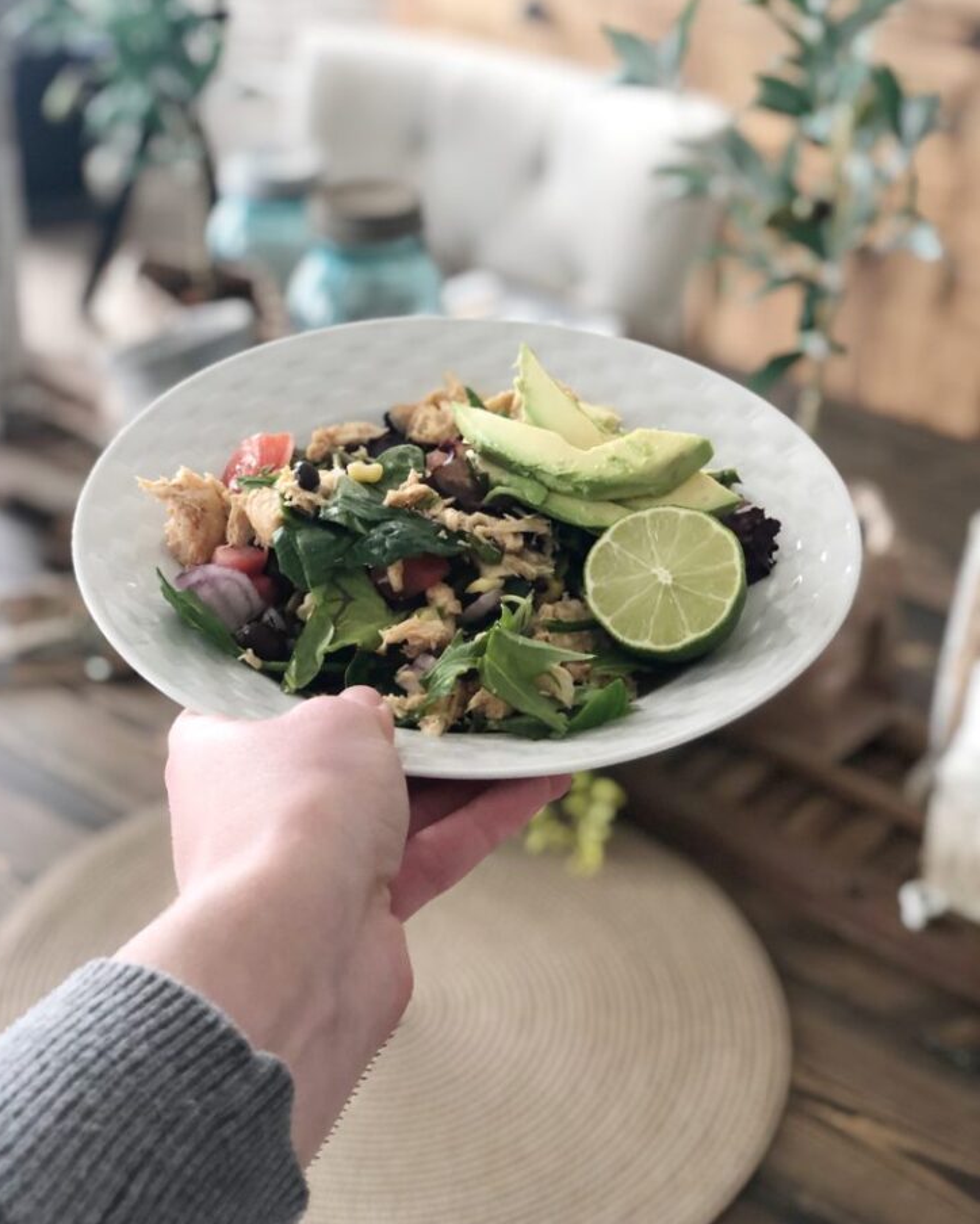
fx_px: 1993
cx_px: 484
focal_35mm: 55
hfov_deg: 27.6
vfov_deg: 34.1
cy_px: 566
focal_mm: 6
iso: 80
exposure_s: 1/60
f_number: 2.4
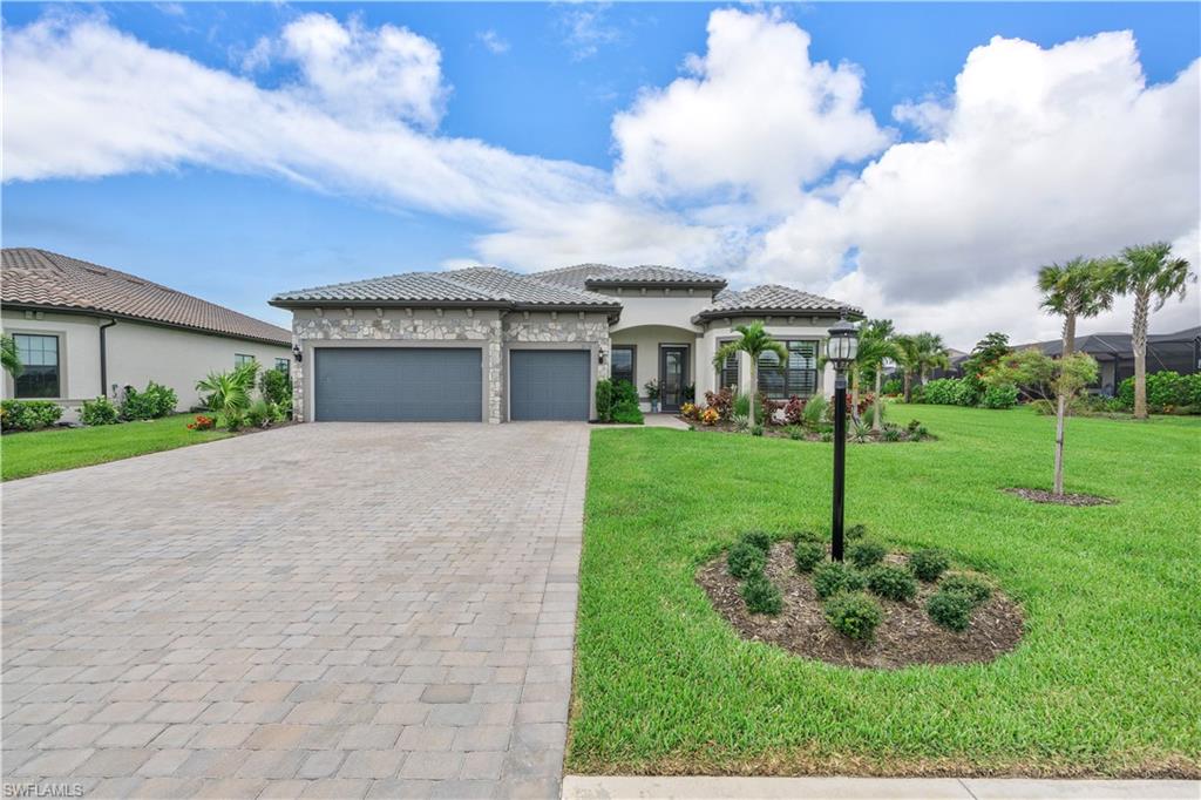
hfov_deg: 93.3
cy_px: 400
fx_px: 567
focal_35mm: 17
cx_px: 600
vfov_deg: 70.4
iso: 320
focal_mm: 17
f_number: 11
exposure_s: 1/750
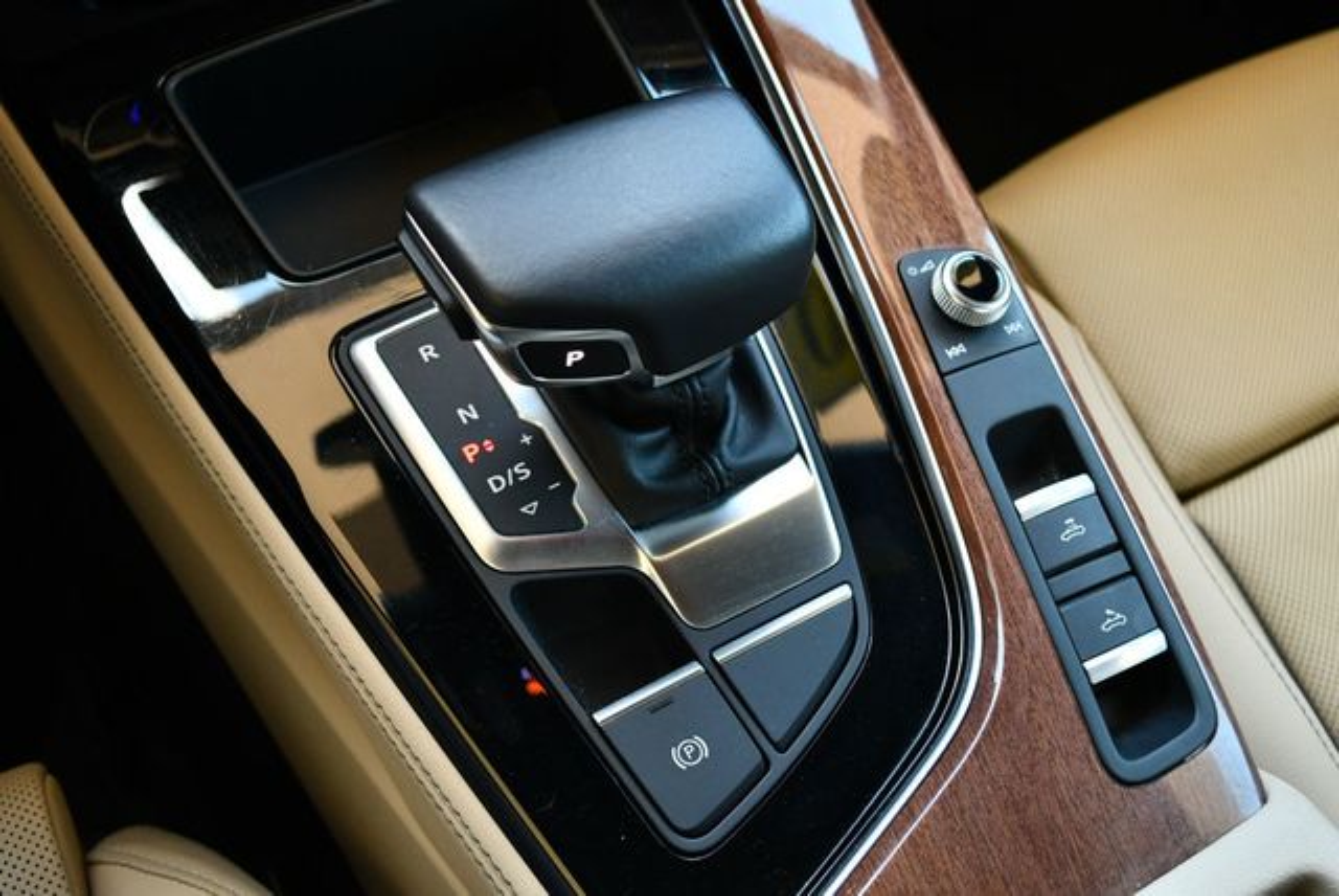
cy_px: 448
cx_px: 670
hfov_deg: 44.5
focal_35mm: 44
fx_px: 1638
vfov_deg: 30.6
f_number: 3.8
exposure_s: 1/160
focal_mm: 22
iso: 800
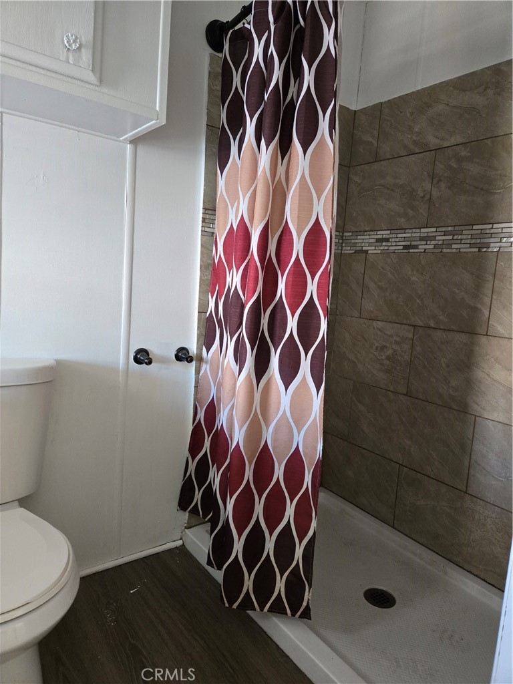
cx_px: 256
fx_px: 454
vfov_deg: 73.9
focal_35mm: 23
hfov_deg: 58.9
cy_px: 342
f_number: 1.8
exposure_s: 1/60
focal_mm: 5.4
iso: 640
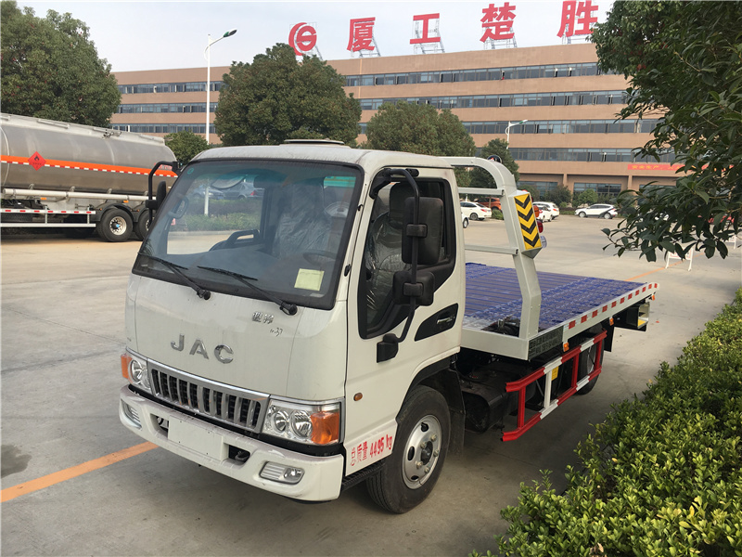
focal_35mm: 29
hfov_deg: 61.7
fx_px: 622
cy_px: 278
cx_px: 371
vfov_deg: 48.2
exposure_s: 1/693
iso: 25
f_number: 2.2
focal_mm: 4.15
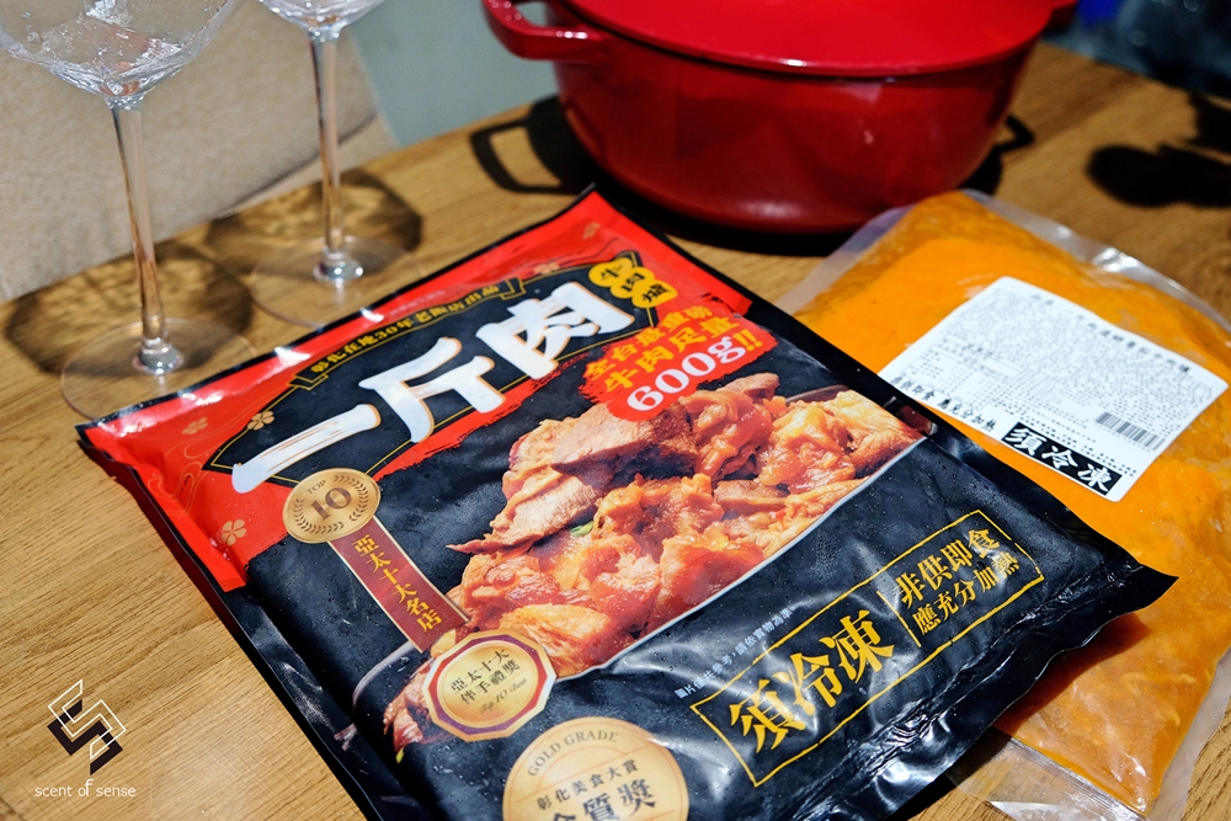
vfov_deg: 31.9
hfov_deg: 46.4
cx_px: 616
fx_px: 1436
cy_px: 410
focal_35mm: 42
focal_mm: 27.7
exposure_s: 1/125
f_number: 4
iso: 800
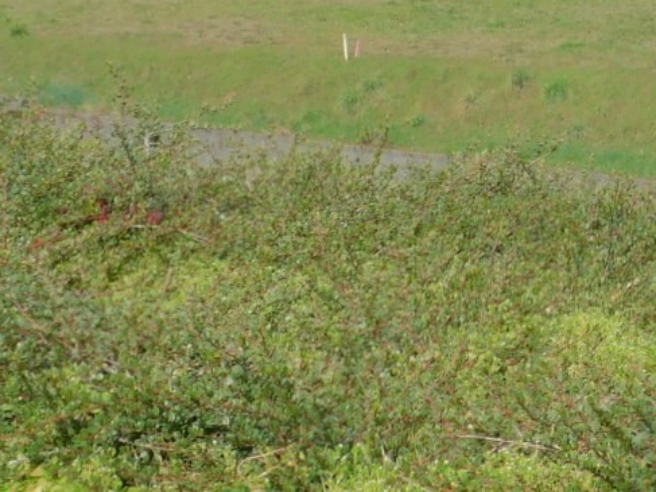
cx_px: 735
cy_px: -314
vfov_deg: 7.5
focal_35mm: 194
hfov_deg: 10.1
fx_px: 3676
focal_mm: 10.4
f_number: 4
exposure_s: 1/640
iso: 125
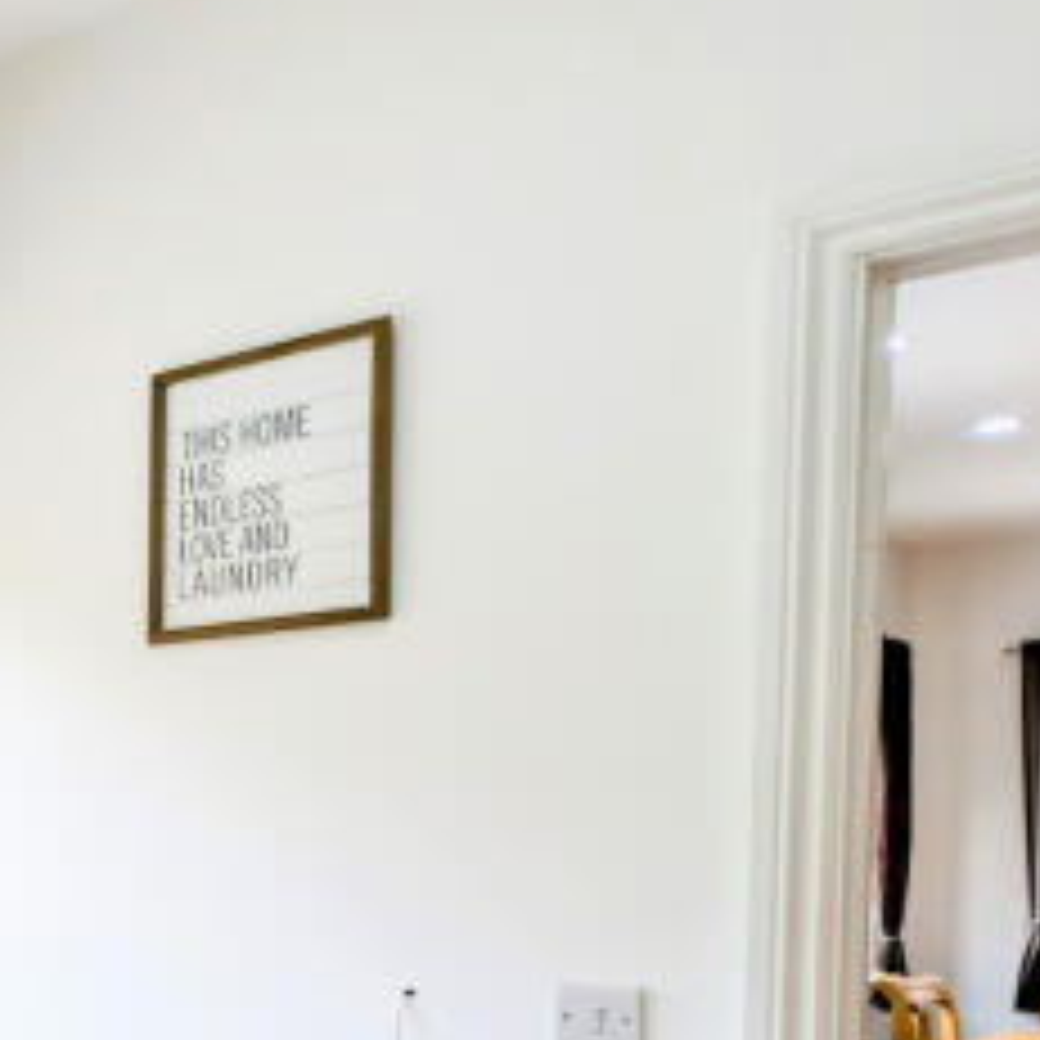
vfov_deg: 34.3
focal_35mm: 47
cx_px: -662
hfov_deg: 24.3
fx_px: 1598
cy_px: 907
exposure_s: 1/146
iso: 37
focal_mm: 2.23
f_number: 1.95
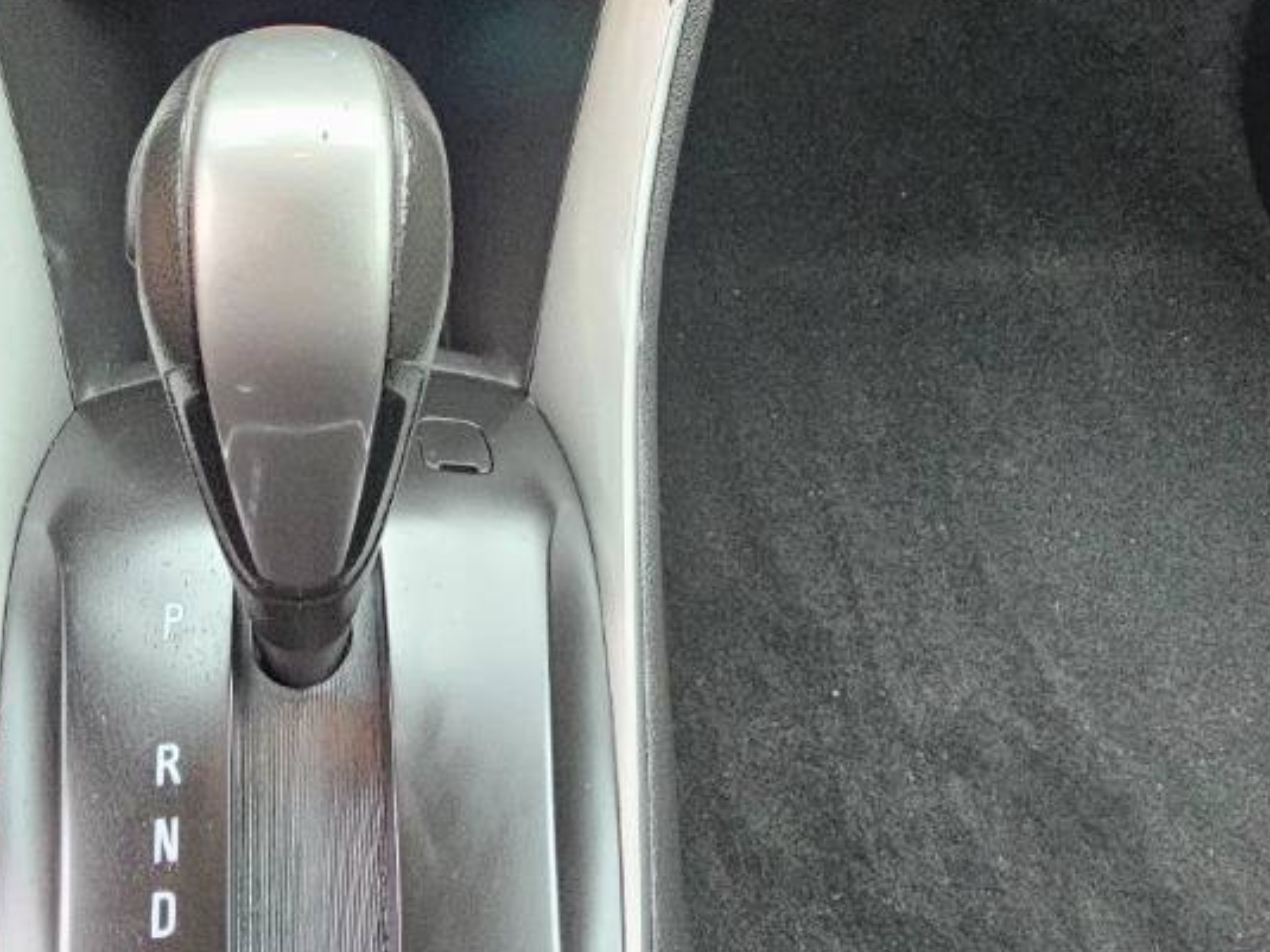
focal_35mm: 35
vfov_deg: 37.9
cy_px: 88
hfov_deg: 51.7
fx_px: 1284
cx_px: 427
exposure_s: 1/70.8
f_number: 2.2
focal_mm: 2.2
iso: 400
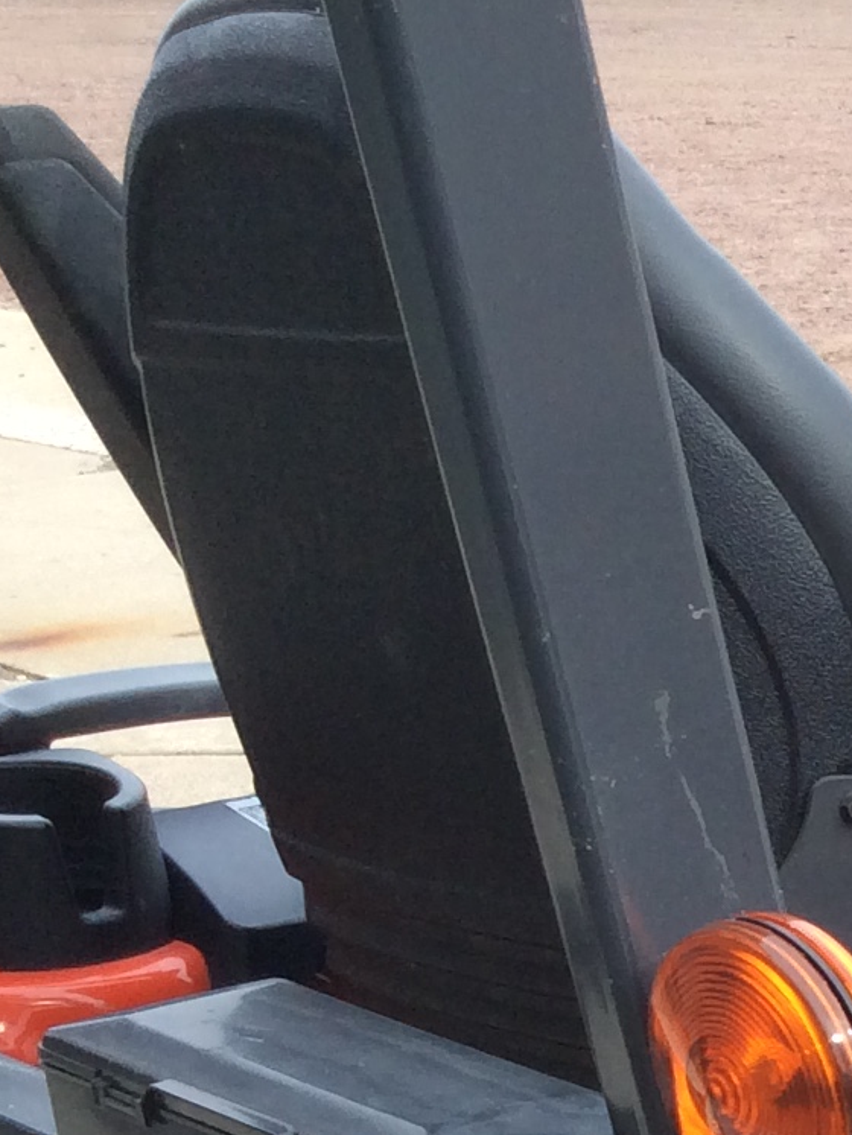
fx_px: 3641
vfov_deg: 16.8
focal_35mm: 111
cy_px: 1436
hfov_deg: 11.9
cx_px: 1692
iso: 32
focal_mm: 3.3
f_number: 2.4
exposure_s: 1/233
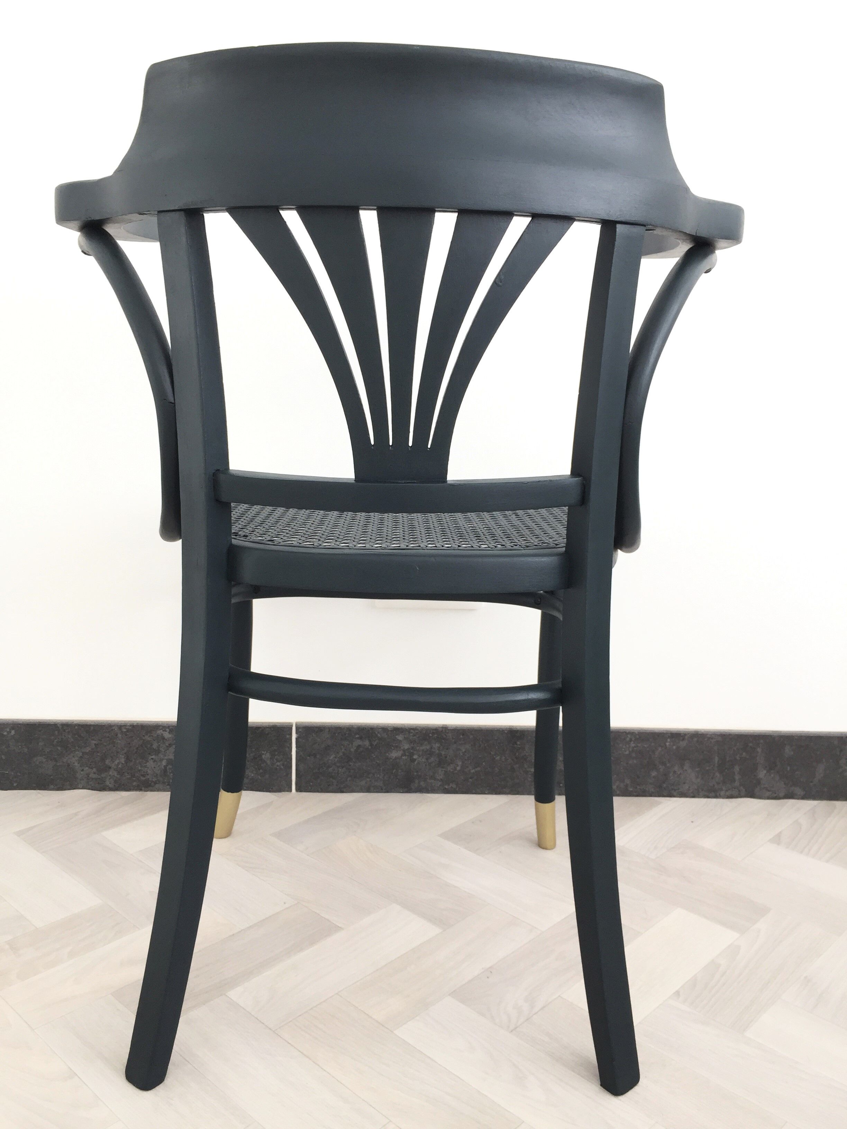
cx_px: 424
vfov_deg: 61.7
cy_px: 564
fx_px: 946
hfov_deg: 48.2
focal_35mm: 29
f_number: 2.2
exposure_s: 1/100
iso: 40
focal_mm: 4.15
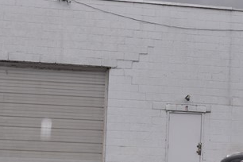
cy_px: 29
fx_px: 754
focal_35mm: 112
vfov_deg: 12.2
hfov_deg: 18.3
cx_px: 148
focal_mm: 21
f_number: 5.6
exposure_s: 1/125
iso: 110
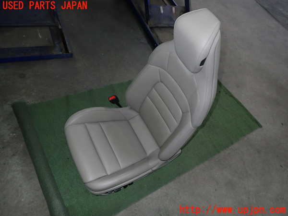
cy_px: 108
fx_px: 208
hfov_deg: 69.4
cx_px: 144
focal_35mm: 25
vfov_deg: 54.9
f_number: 5.6
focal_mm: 4.5
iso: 320
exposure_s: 1/30
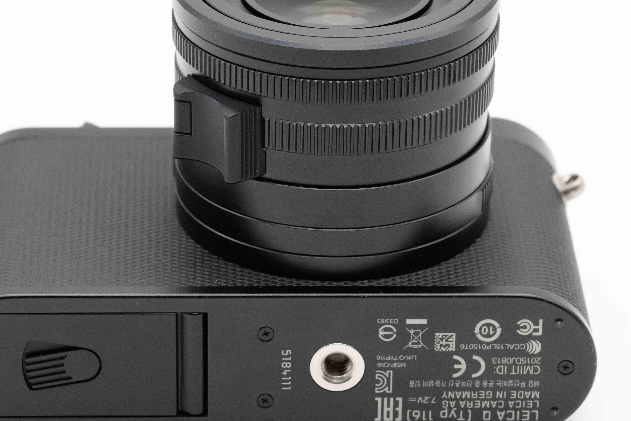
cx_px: 311
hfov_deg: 13.0
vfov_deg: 8.7
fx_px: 2770
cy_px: 161
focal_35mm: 158
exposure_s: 1/320
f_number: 10
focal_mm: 90
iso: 3200
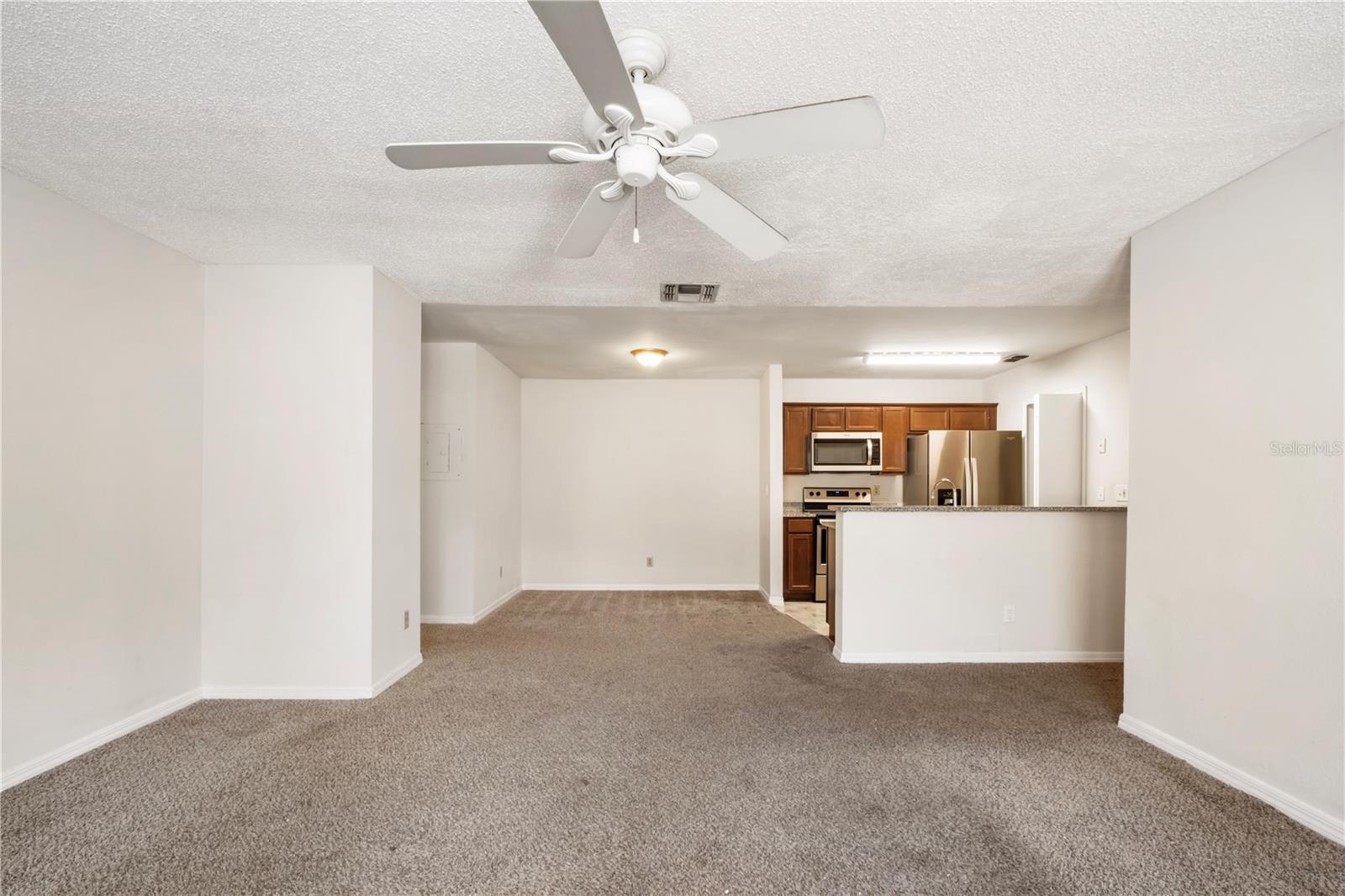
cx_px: 672
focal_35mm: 15
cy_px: 448
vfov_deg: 77.3
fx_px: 560
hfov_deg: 100.4
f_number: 10
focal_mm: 10
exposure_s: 1/10
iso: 400
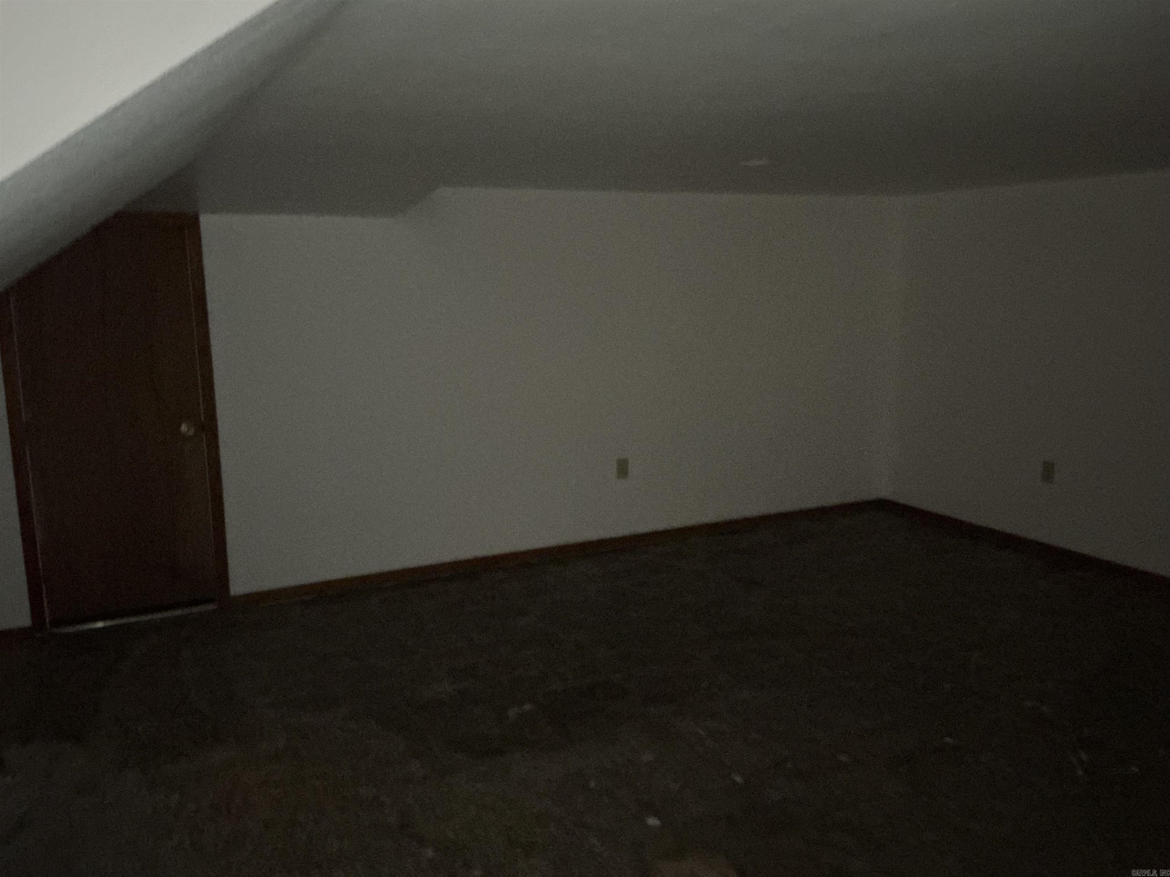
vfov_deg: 48.2
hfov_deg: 61.7
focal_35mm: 29
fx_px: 980
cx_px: 585
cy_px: 438
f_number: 1.8
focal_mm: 3
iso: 1600
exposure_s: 1/15
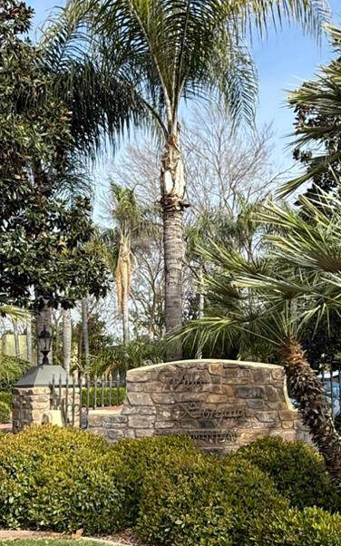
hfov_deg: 34.4
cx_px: 184
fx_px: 550
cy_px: 358
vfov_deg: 51.9
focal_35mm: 37
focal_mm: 2.22
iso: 50
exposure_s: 1/726
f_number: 2.2
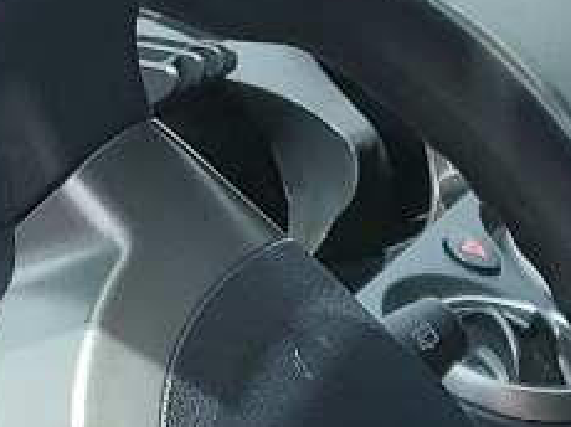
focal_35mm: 181
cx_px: 879
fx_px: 2983
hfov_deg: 10.5
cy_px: 1274
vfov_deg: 7.3
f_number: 1.5
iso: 50
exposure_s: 1/1429
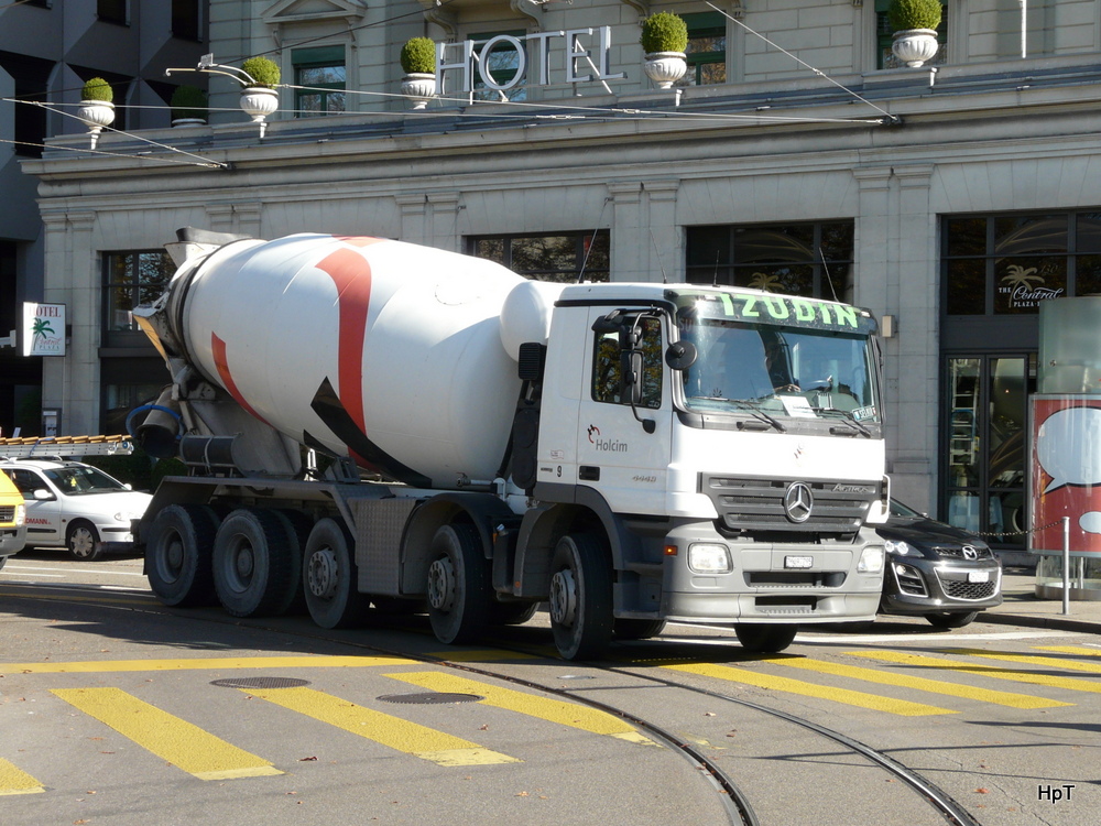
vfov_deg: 20.7
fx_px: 2258
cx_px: 550
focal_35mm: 71
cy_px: 413
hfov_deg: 27.4
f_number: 5
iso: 100
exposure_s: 1/250
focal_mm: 11.7
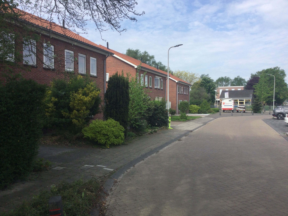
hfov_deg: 58.4
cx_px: 144
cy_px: 108
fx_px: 258
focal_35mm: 31
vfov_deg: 45.4
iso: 25
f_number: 2.4
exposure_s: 1/970
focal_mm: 3.3
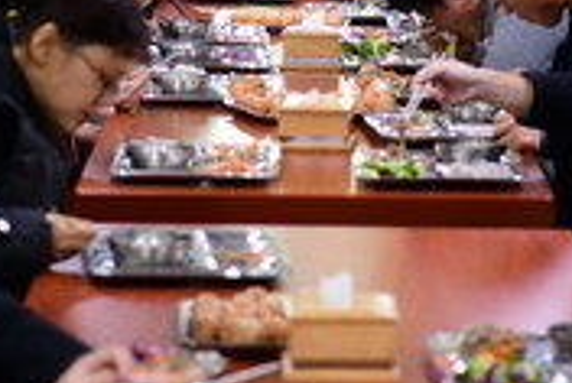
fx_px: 3517
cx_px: 328
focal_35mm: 221
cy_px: 39
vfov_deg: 6.2
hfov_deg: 9.3
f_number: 2.8
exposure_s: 1/100
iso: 1000
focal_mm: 65
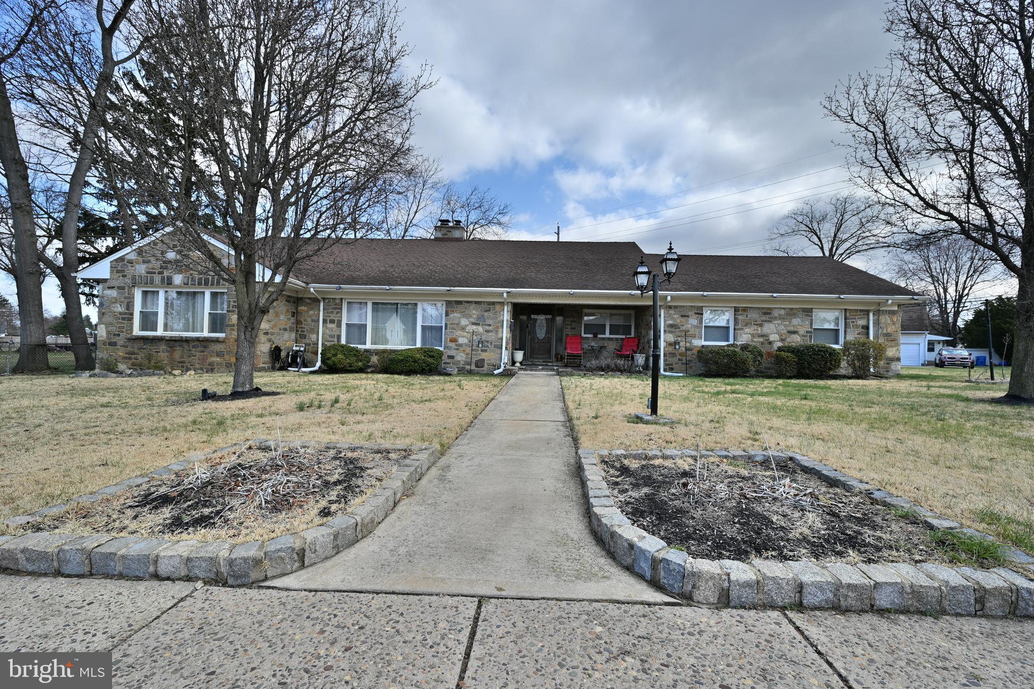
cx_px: 517
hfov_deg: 104.3
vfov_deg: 81.2
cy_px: 344
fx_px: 402
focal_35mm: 14
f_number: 8
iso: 100
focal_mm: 14
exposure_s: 1/125
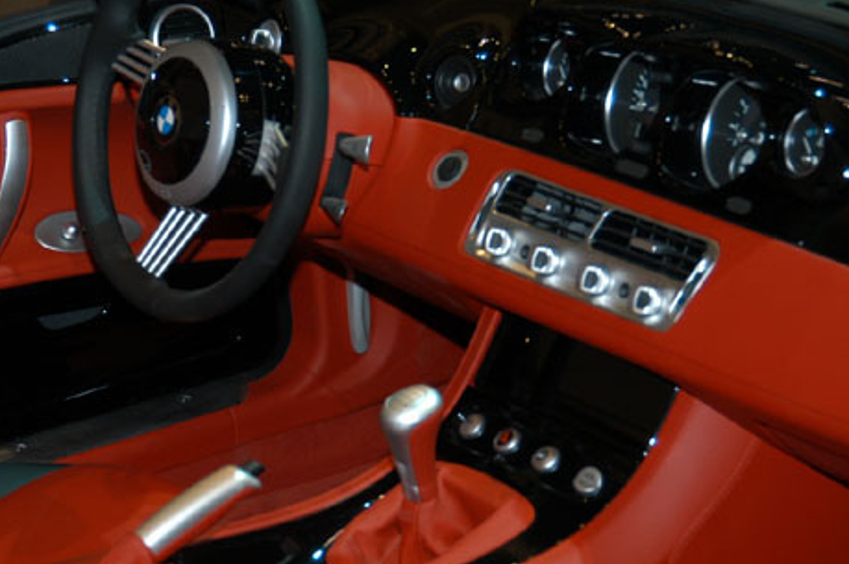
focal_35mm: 115
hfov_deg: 17.8
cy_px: 314
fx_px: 2709
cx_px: 293
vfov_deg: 11.9
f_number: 5
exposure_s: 1/60
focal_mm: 52
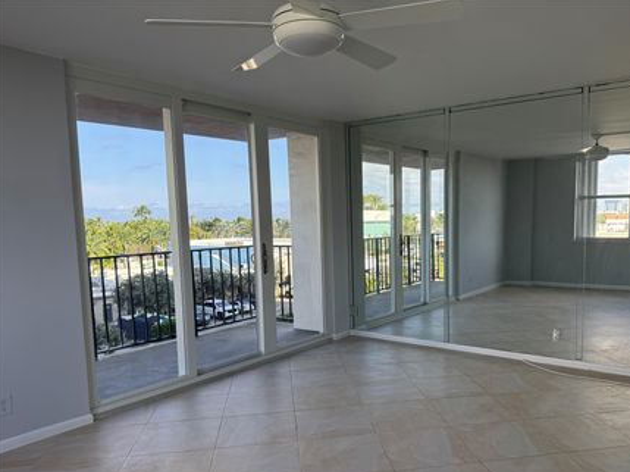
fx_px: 509
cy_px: 274
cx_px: 361
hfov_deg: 63.2
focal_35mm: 28
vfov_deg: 49.5
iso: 100
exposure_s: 1/728
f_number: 1.78
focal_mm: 6.76
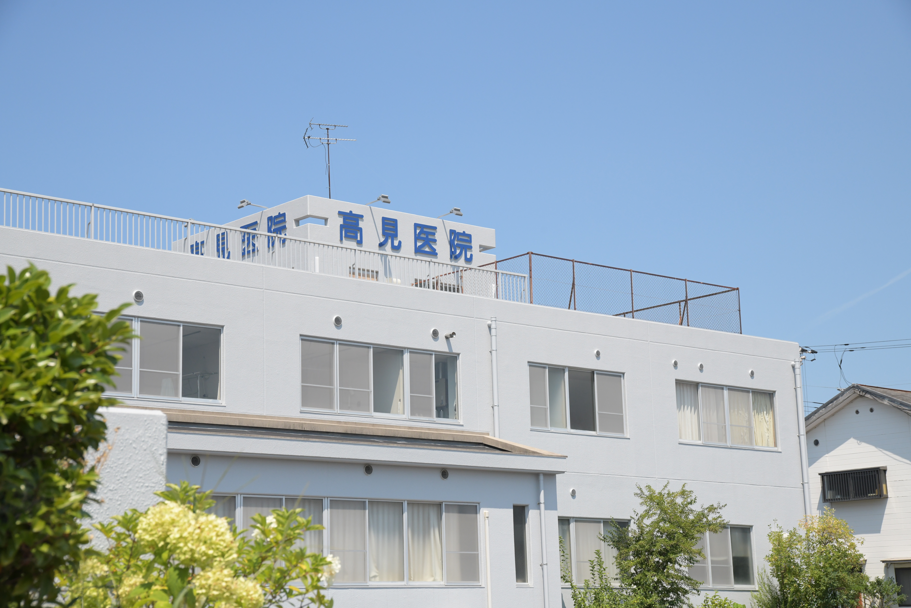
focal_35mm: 68
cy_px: 304
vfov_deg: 20.0
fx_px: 1721
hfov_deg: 29.7
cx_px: 456
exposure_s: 1/2000
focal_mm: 68
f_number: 11
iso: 1000
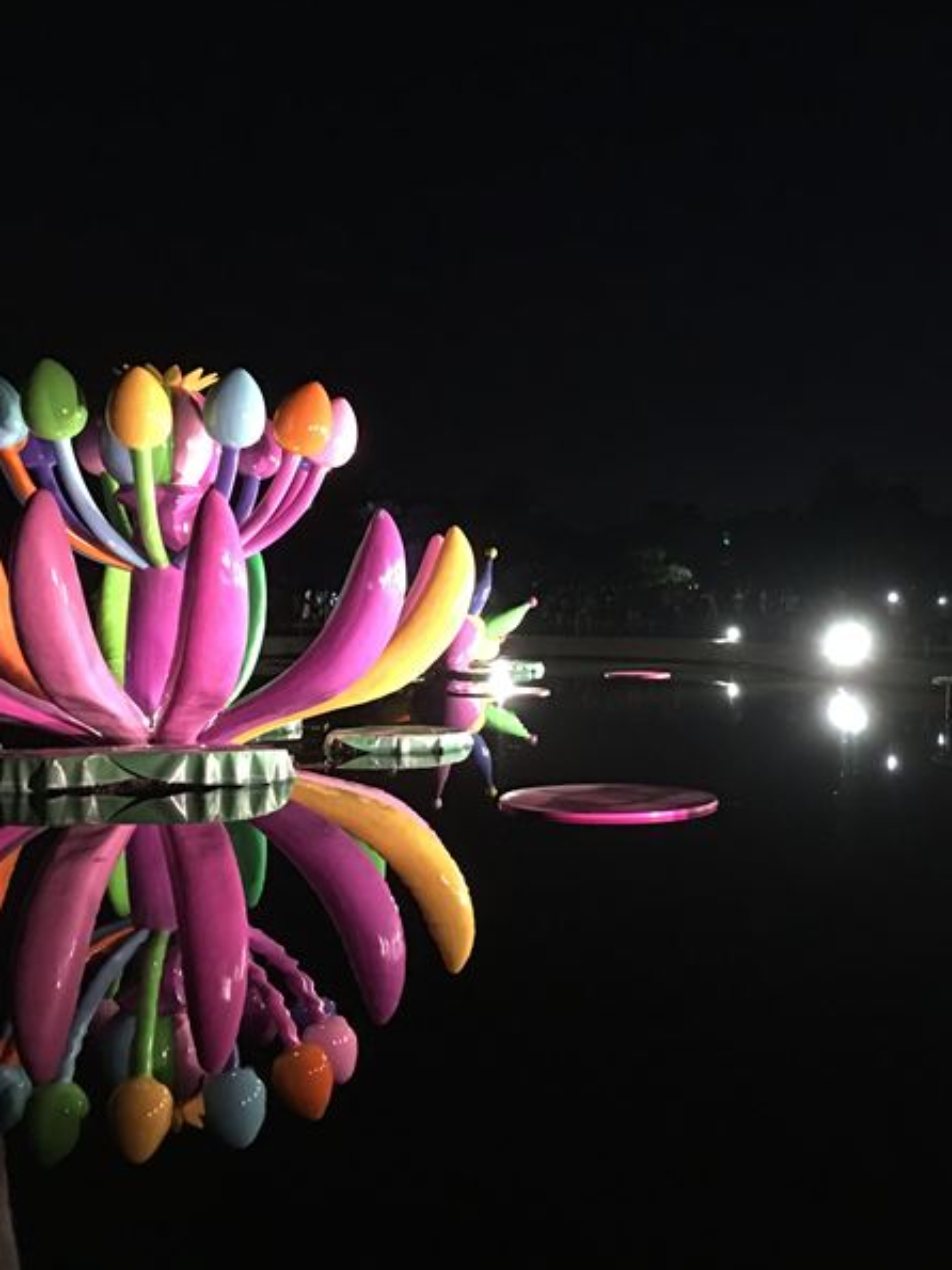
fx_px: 1431
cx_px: 615
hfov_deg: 36.5
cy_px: 632
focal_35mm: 39
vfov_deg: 47.9
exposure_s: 1/4
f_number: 2.2
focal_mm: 4.15
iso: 80
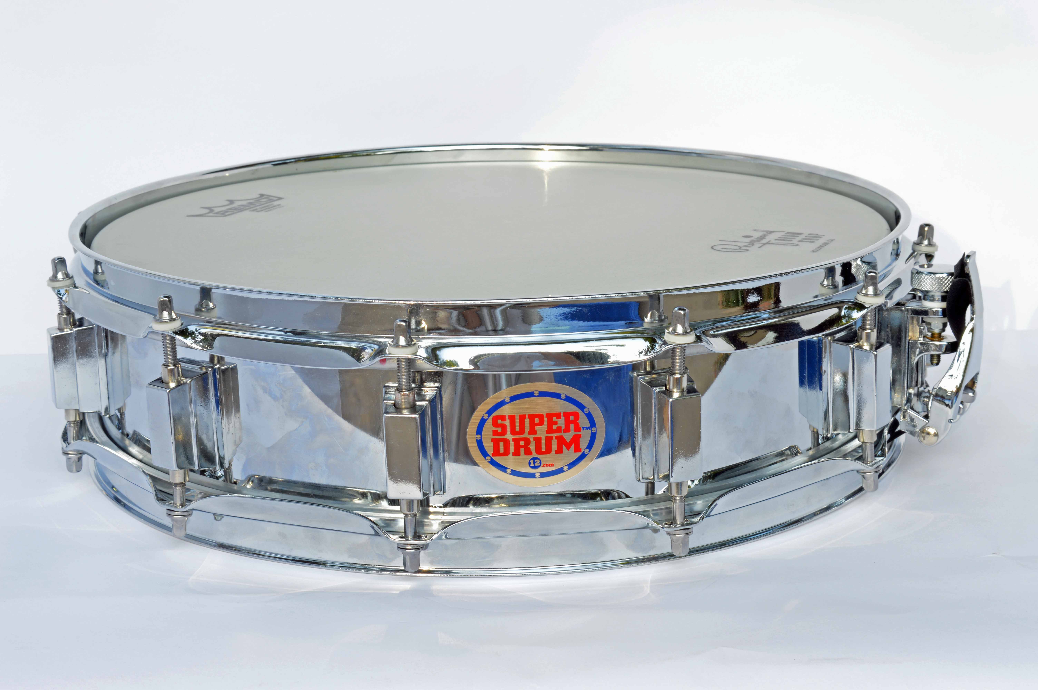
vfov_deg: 20.1
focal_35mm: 68
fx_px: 1945
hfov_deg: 29.9
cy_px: 345
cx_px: 519
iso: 100
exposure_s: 1/5
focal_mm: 45
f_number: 16
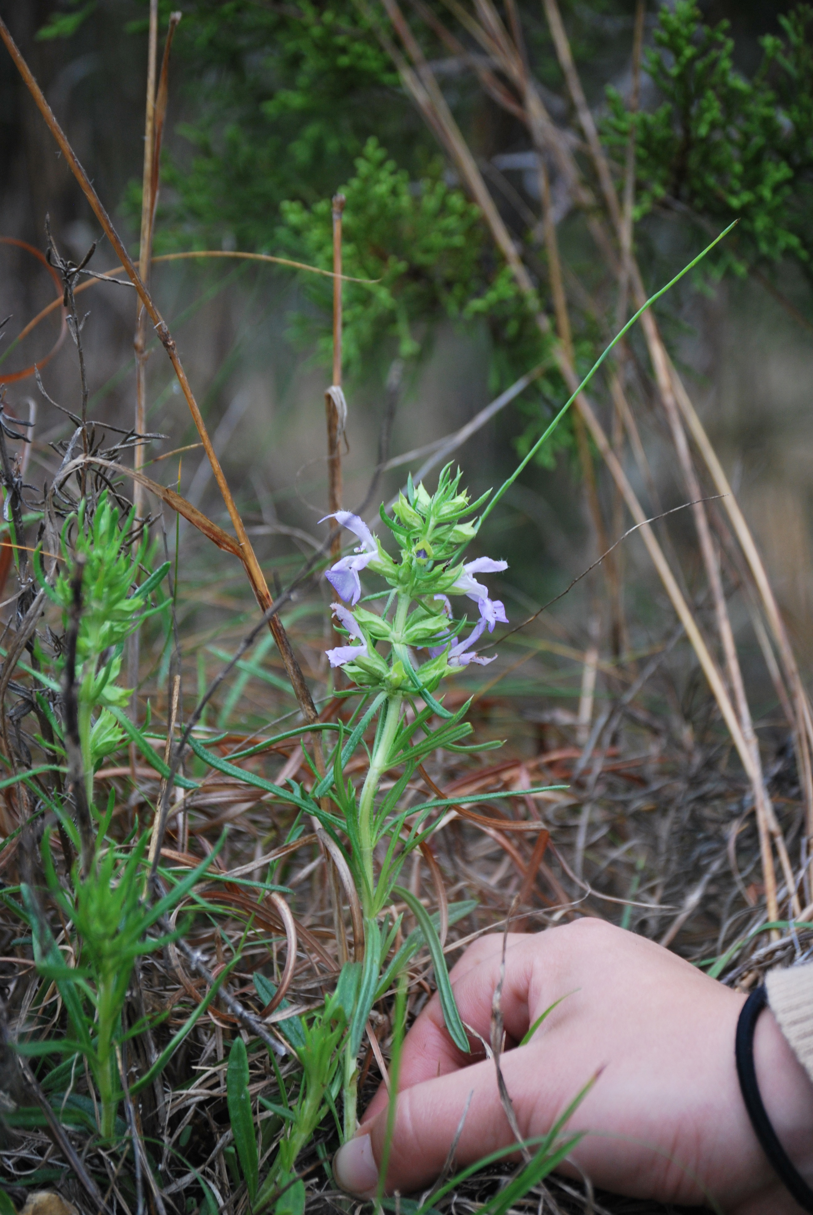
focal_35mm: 128
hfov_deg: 10.8
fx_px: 4306
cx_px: 406
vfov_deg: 16.1
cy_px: 608
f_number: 4.8
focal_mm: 85
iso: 280
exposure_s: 1/125
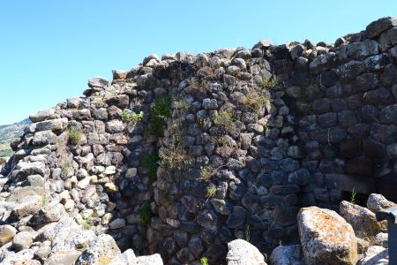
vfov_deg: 47.9
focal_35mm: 27
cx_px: 198
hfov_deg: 67.4
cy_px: 132
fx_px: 298
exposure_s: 1/250
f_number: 10
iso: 400
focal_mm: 18
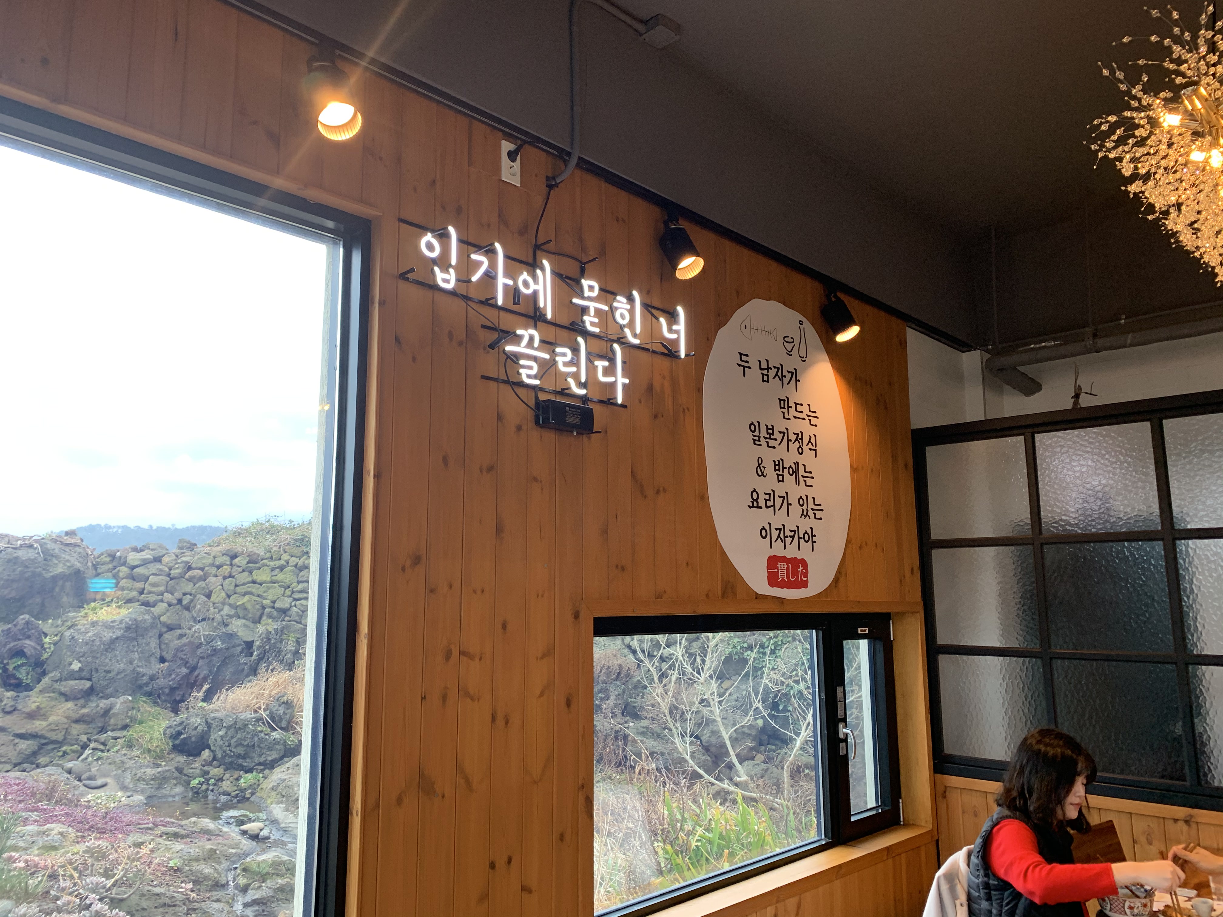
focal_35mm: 26
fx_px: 919
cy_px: 458
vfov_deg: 53.1
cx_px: 612
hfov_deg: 67.3
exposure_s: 1/60
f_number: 1.8
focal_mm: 4.25
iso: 80
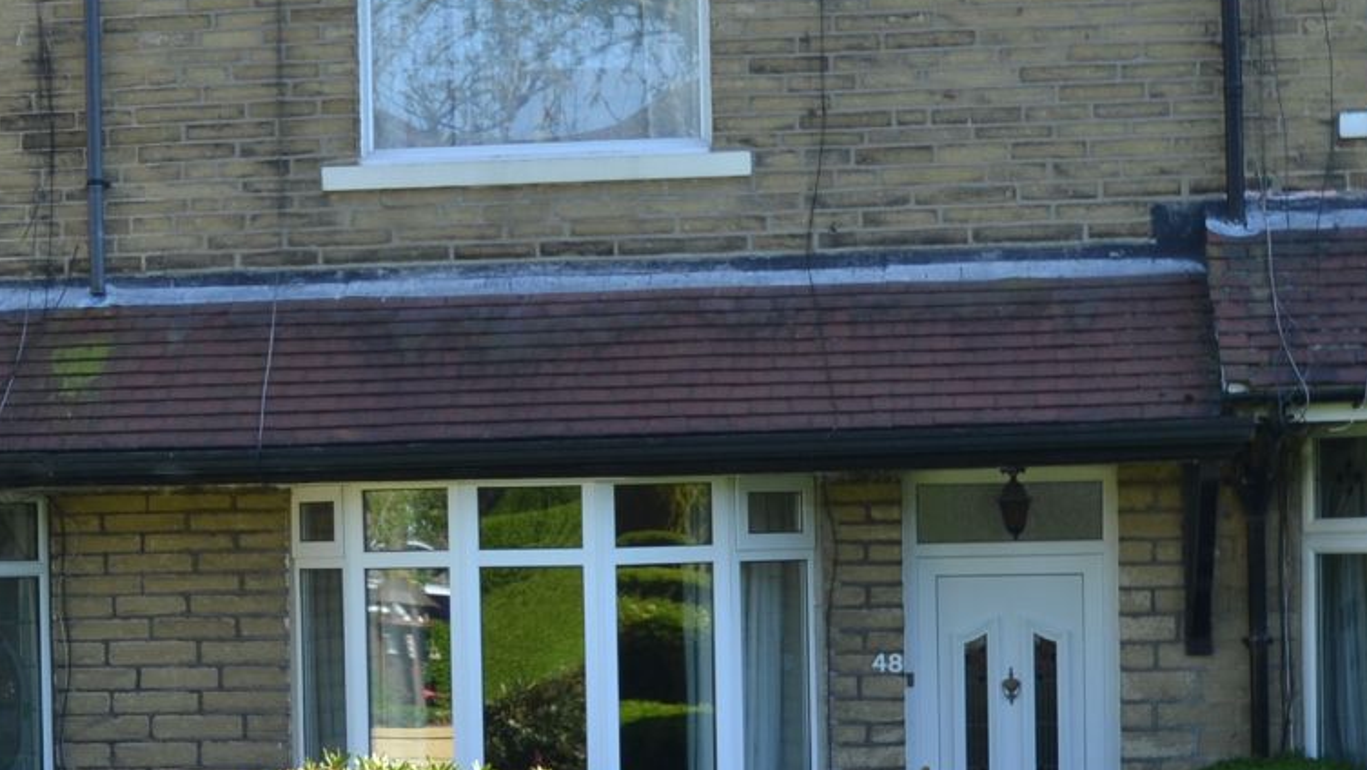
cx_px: 261
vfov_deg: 12.8
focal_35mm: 94
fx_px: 3408
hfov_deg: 22.4
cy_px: 573
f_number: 5.6
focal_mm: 22
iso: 140
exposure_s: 1/125
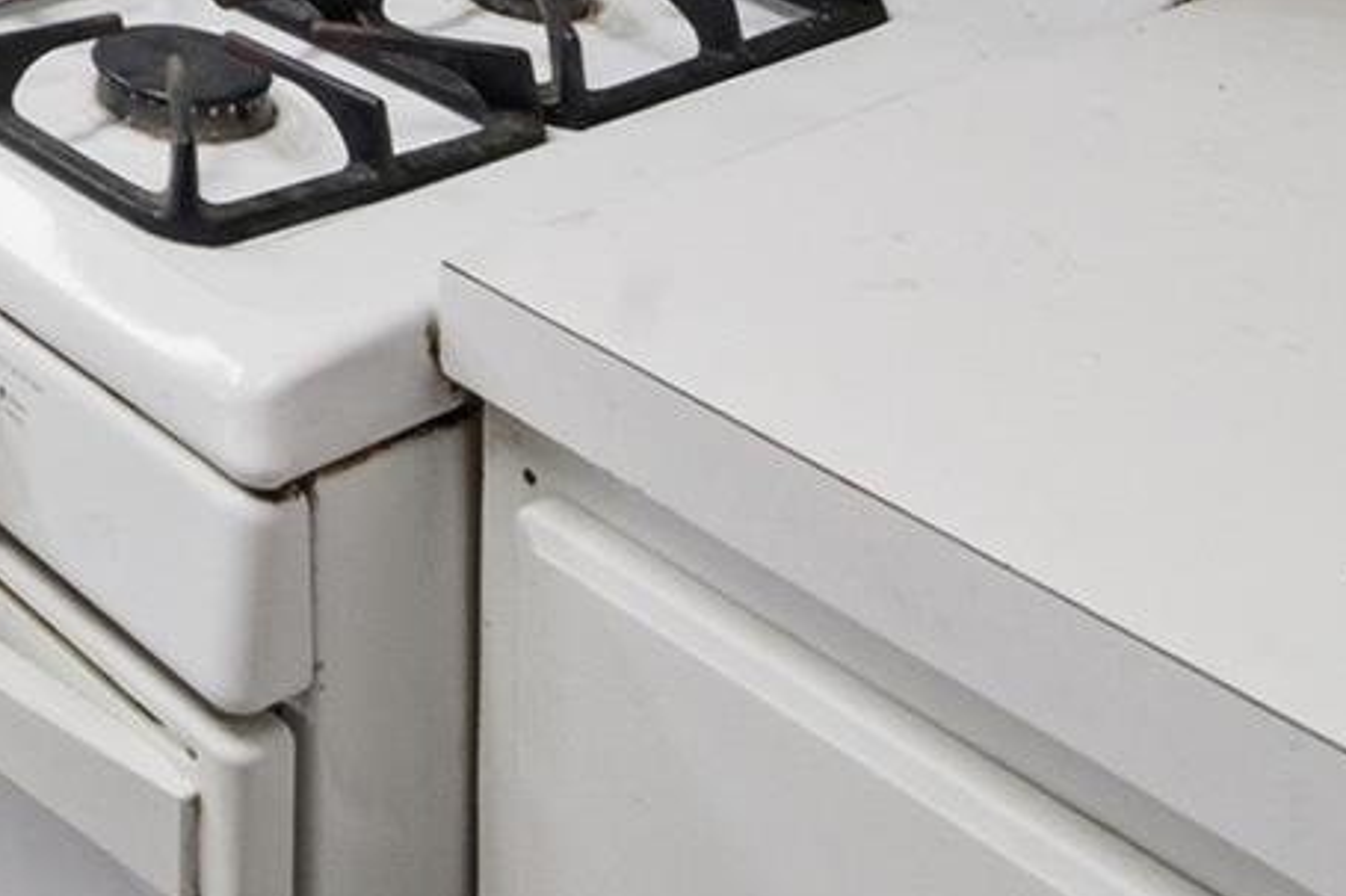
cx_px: -627
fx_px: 2018
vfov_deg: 17.7
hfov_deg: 27.1
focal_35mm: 54
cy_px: -897
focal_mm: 12
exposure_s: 1/80
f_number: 9
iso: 1000
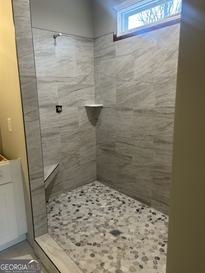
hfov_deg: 53.1
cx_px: 102
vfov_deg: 67.3
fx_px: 205
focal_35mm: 26
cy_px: 136
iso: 80
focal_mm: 5.7
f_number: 1.5
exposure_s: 1/60
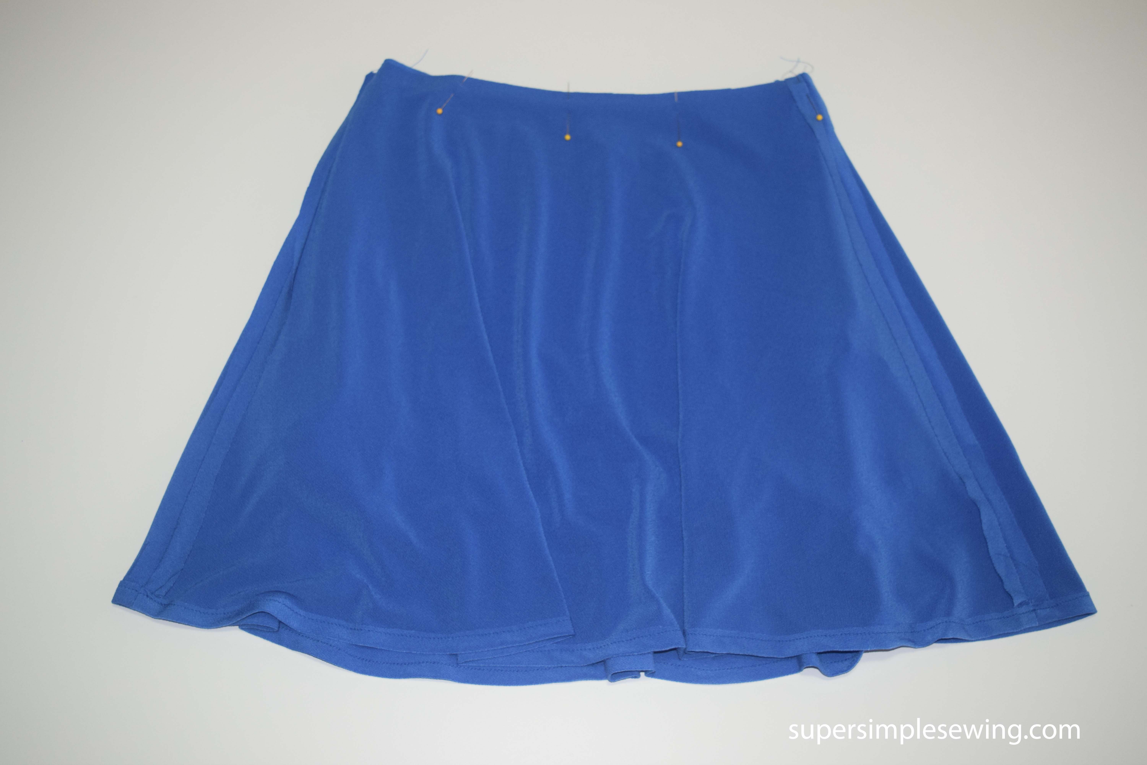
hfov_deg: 47.9
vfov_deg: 33.0
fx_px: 1290
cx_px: 574
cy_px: 382
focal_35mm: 40
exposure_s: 1/80
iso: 800
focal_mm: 27
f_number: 4.2
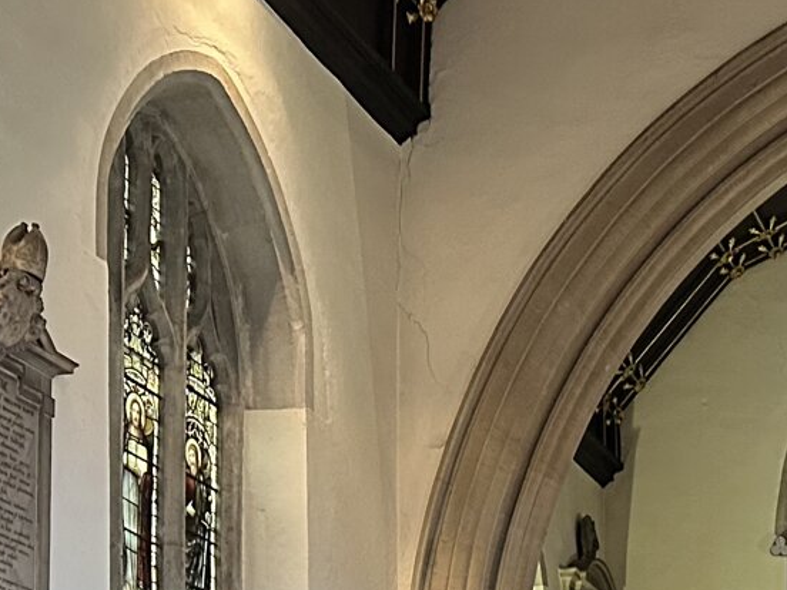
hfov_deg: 21.2
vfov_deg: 14.5
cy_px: 1066
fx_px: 2023
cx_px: 788
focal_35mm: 89
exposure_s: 1/50
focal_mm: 6.86
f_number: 1.78
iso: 500
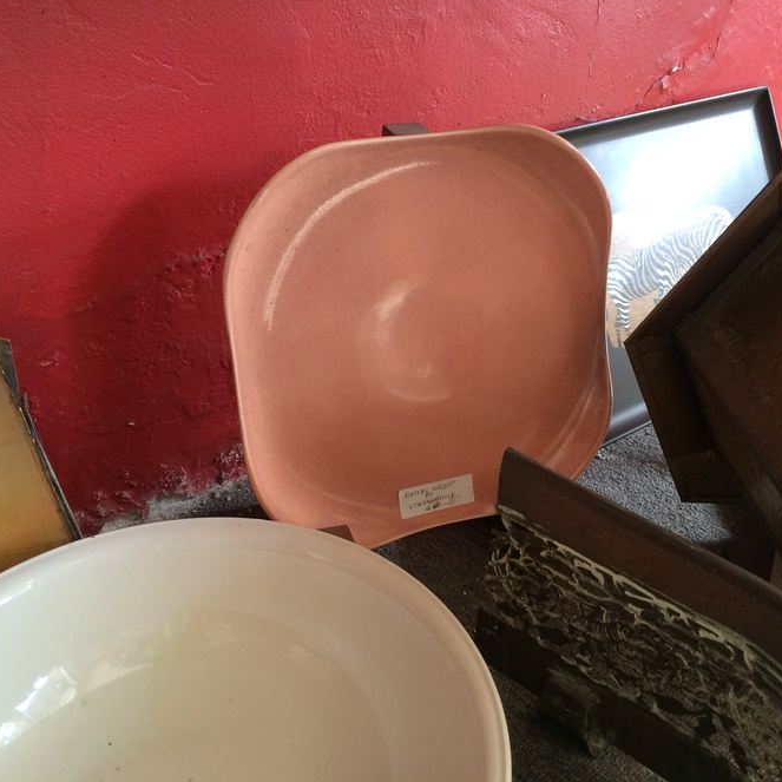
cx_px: 392
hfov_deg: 46.0
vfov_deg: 46.0
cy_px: 389
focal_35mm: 36
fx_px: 920
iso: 100
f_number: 2.2
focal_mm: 4.12
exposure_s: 1/30
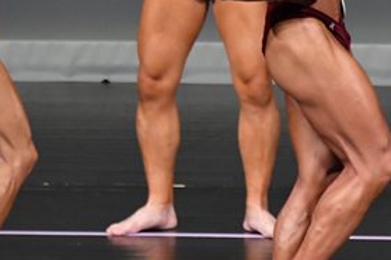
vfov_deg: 1.3
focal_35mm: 1042
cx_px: 306
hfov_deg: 2.0
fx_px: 11316
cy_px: 34
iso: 4000
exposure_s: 1/400
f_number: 5.6
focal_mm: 250
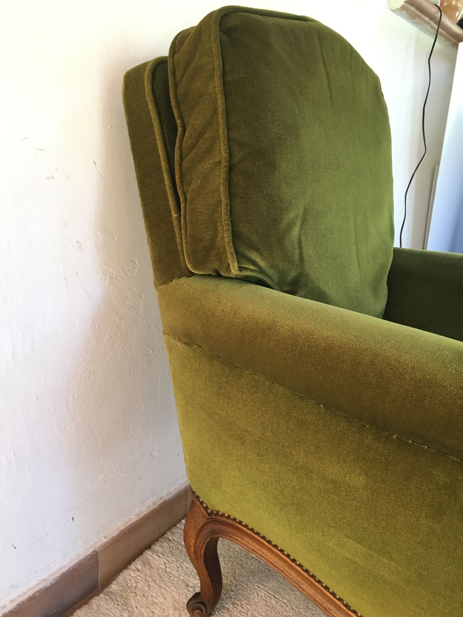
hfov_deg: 48.2
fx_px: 517
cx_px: 232
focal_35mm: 29
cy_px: 308
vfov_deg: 61.7
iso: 125
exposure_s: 1/33
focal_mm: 4.15
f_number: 2.2
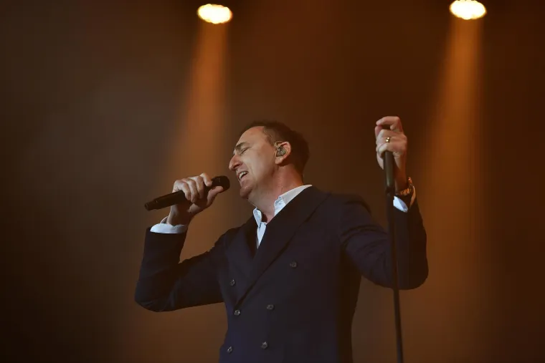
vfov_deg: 10.2
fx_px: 2044
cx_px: 272
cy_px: 182
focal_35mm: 135
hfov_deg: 15.2
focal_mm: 135
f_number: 5
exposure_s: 1/250
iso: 1600
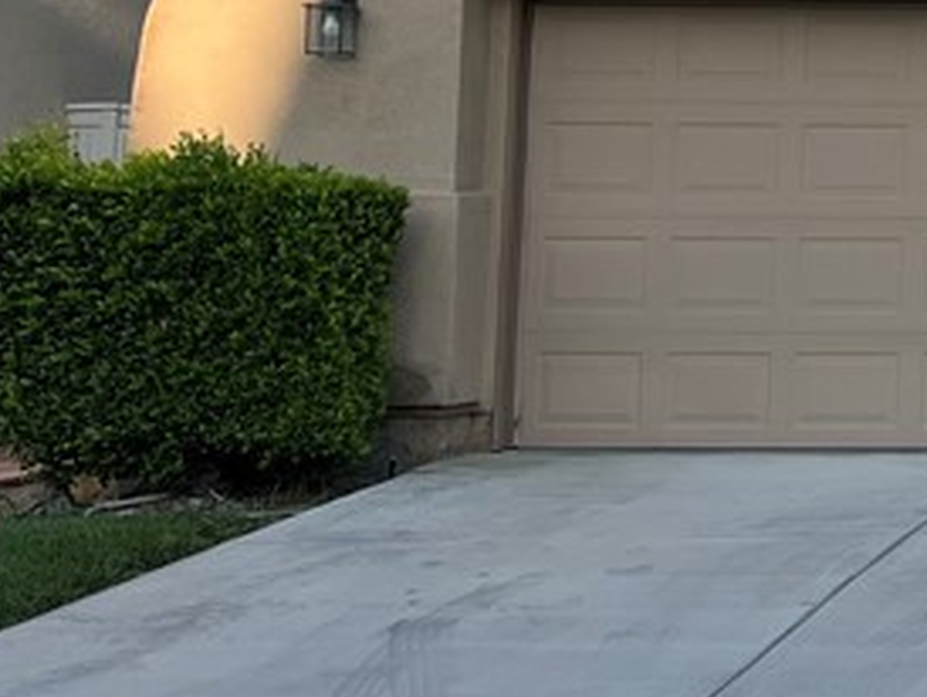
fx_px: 2600
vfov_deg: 15.0
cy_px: -27
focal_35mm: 97
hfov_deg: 16.7
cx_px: 1681
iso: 50
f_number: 1.5
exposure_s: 1/2208
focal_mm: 5.7
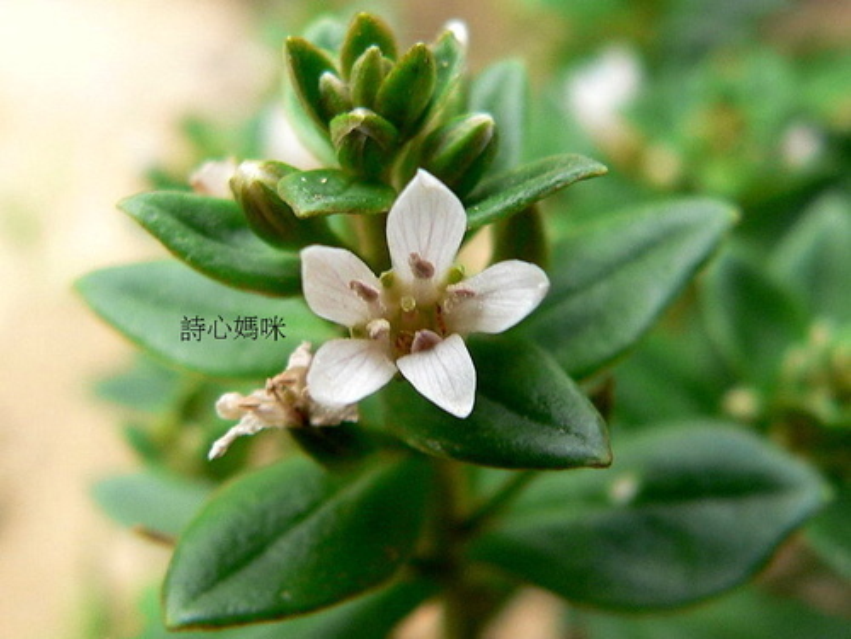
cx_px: 426
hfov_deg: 51.4
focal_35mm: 36
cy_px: 320
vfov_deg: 39.7
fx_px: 885
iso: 100
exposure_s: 1/50
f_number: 2.8
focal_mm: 6
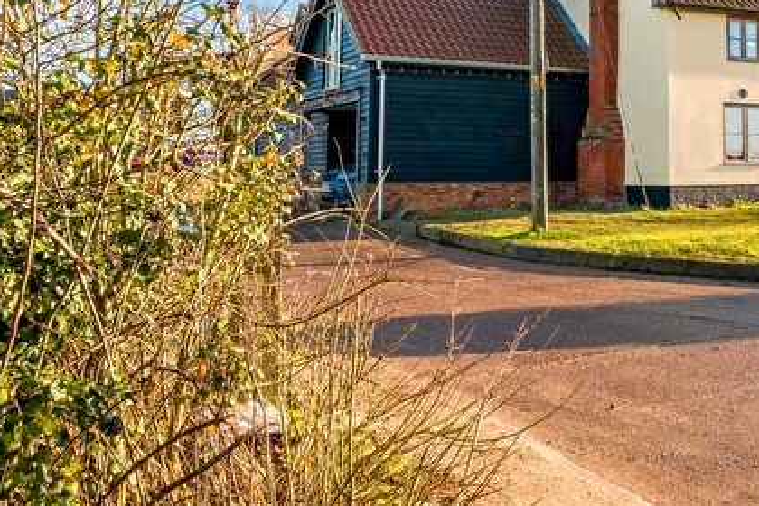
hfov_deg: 46.7
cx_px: 571
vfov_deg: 32.4
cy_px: 96
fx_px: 843
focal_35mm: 40
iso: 160
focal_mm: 16
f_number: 13
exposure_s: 1/60
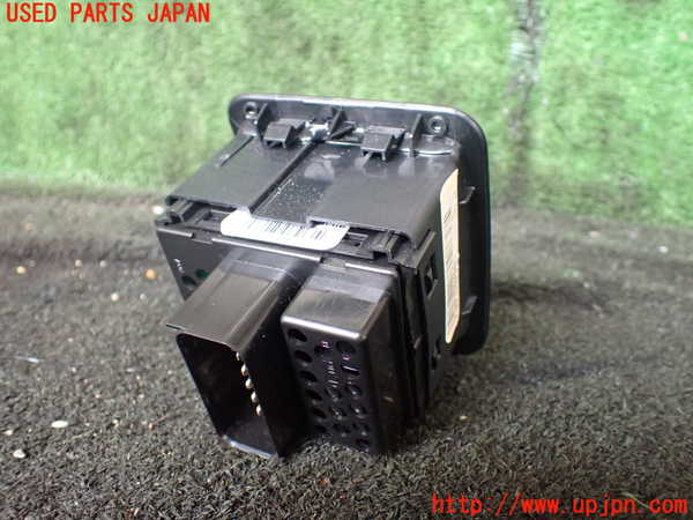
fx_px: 601
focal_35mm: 30
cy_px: 260
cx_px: 346
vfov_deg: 46.8
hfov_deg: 60.0
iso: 800
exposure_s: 1/100
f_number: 2.3
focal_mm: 5.4
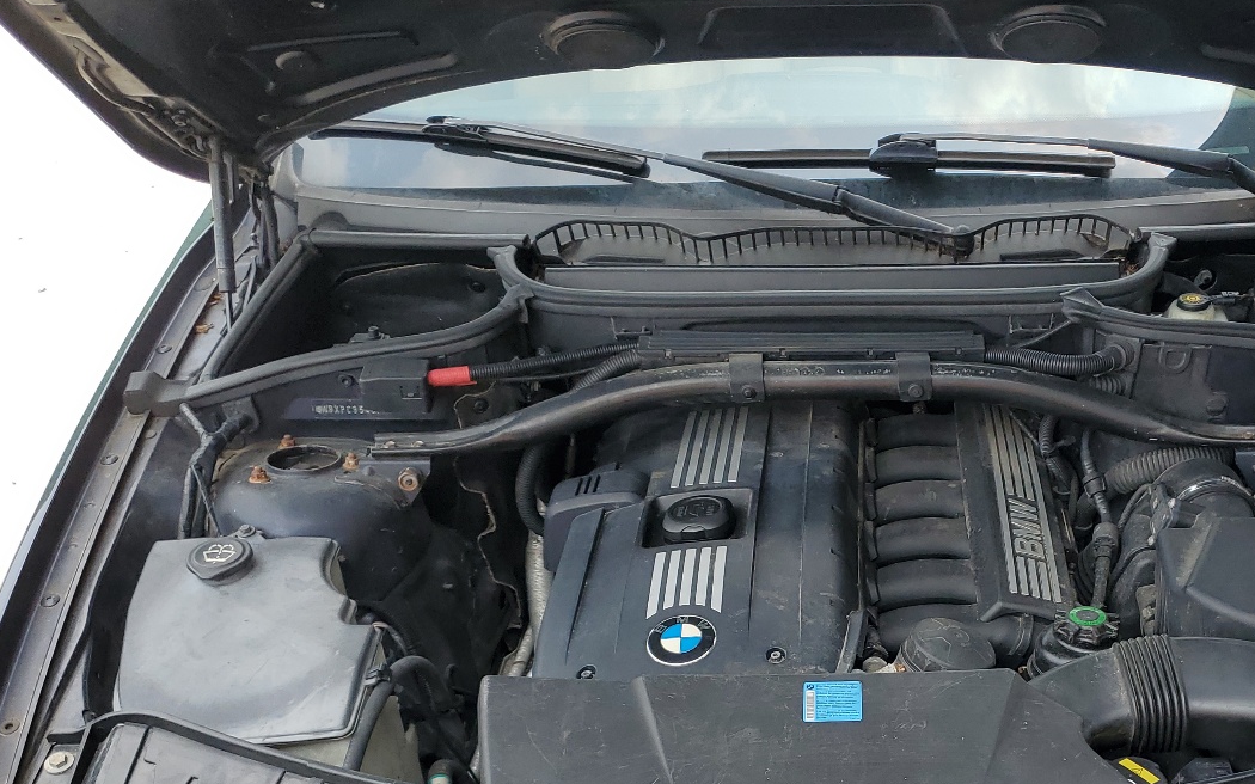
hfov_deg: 46.2
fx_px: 1436
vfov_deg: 29.6
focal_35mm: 42
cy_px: 666
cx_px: 870
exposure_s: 1/556
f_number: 1.5
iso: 50
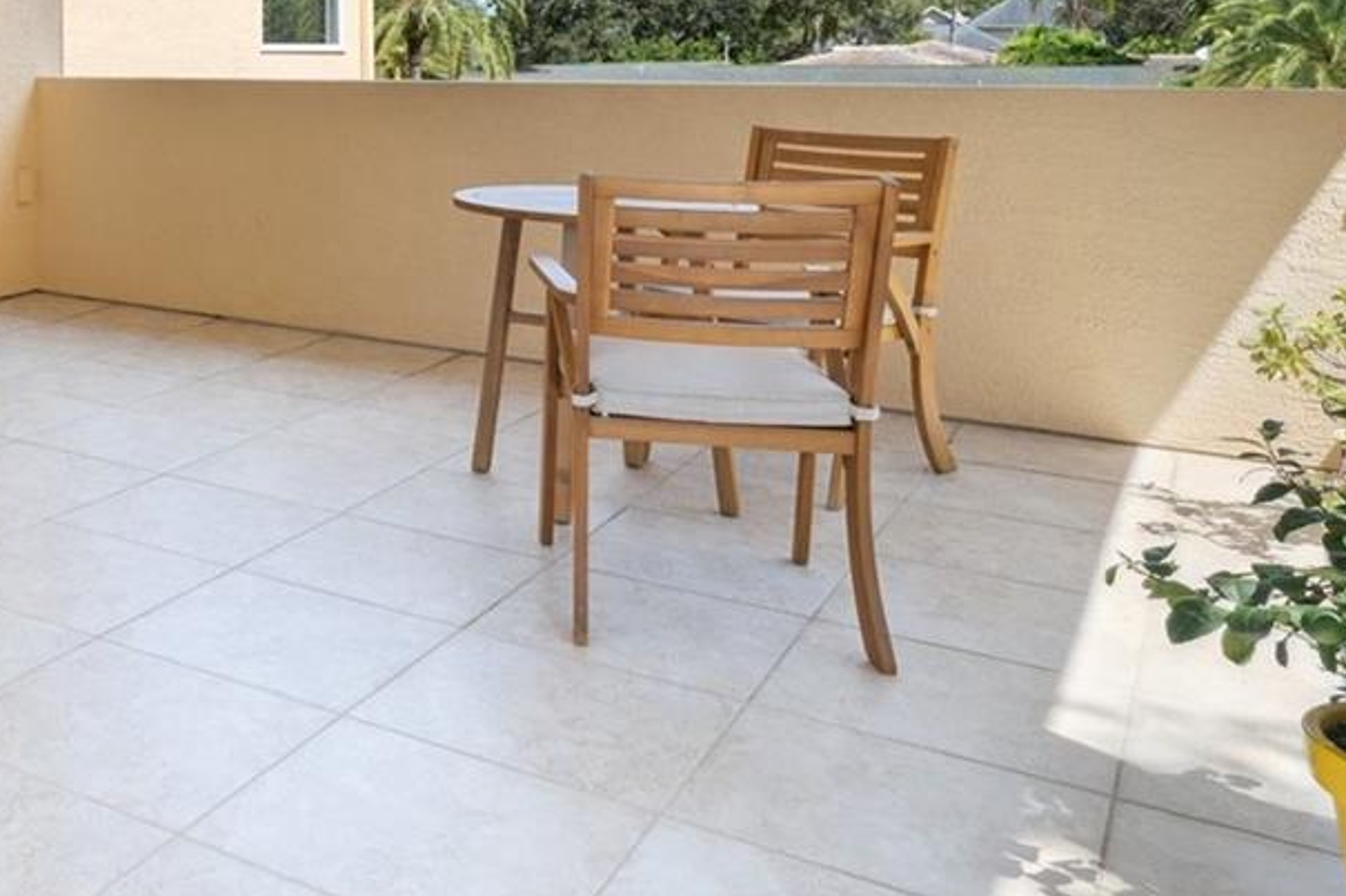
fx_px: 1383
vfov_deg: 33.4
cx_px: -16
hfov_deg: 43.9
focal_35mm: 37
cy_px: 38
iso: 400
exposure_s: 1/200
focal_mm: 14
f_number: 8
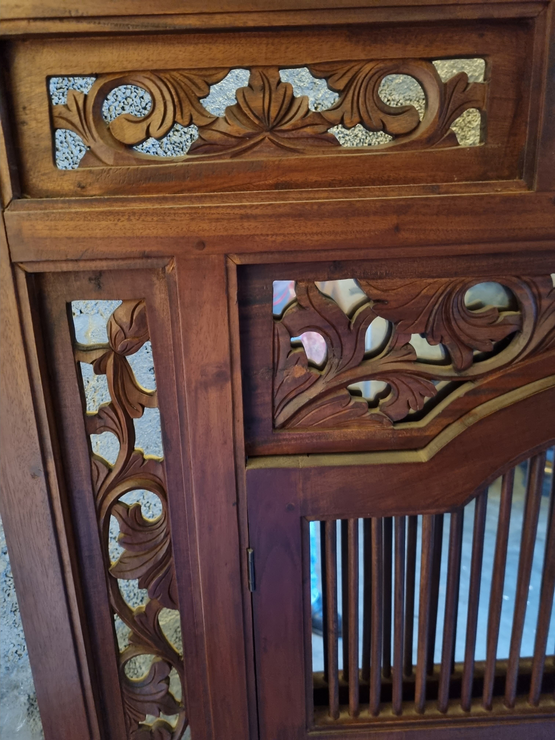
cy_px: 370
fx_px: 556
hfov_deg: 53.1
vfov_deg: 67.3
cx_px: 278
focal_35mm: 26
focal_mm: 5.4
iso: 1600
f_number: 1.8
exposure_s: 1/17
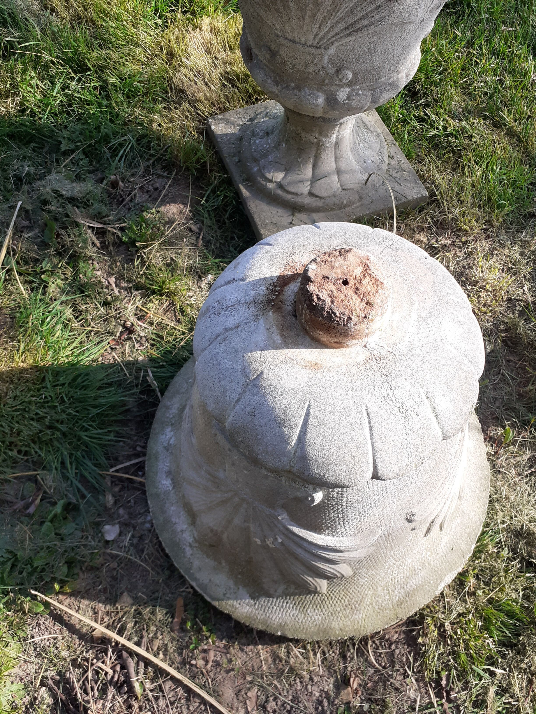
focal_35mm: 27
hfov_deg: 51.4
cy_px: 357
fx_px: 557
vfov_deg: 65.3
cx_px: 268
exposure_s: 1/590
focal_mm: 3.6
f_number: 1.9
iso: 40
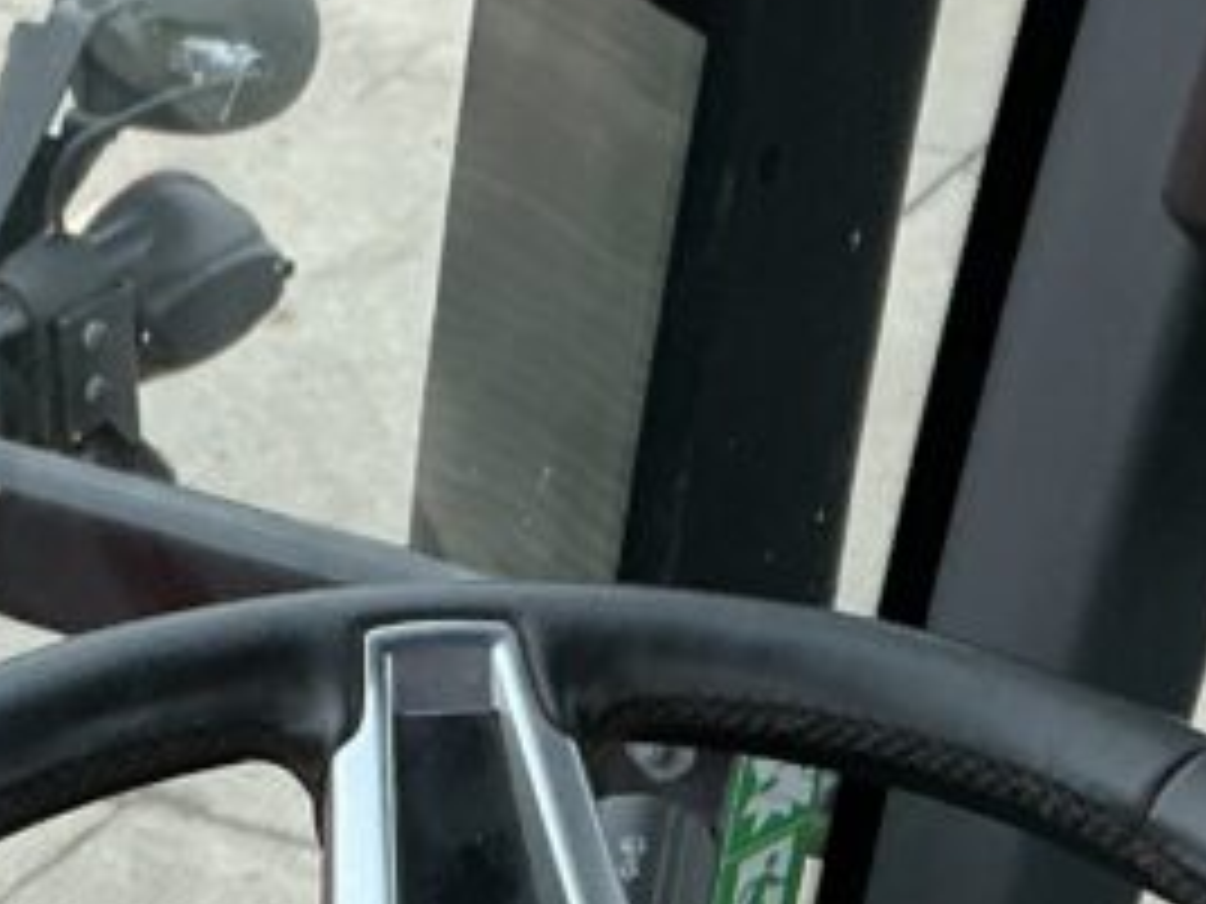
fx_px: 3728
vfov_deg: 13.3
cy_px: 1223
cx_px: 513
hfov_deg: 18.4
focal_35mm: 107
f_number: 1.8
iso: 100
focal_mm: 3
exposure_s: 1/60
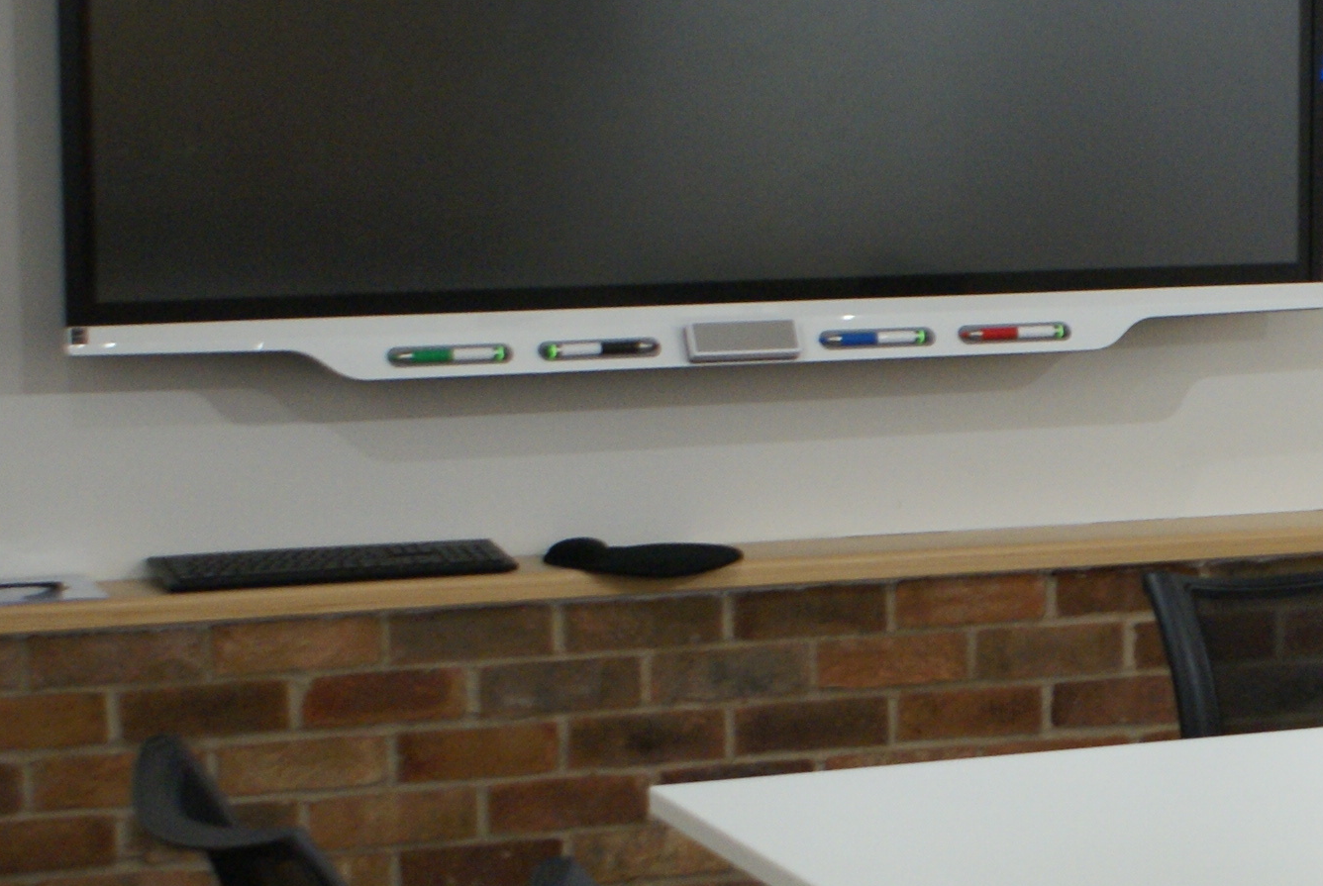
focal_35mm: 113
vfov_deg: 12.2
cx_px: 1574
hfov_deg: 17.3
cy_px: 406
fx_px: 4159
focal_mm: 26
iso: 400
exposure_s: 1/40
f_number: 4.5
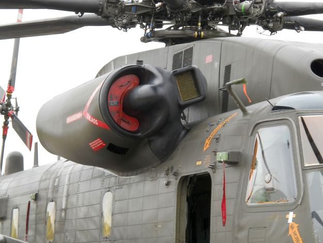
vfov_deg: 10.4
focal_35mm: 143
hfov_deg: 13.8
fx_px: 1334
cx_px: 162
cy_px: 116
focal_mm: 20.49
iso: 80
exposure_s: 1/30
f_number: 6
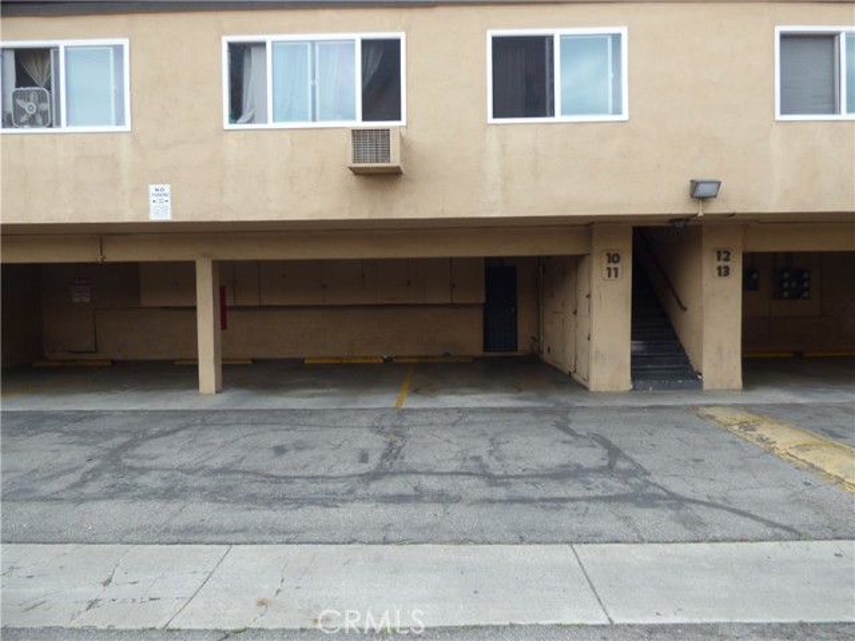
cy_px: 320
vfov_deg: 66.0
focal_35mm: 20
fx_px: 494
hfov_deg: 81.7
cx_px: 428
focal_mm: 3.58
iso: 100
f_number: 2.8
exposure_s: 1/80
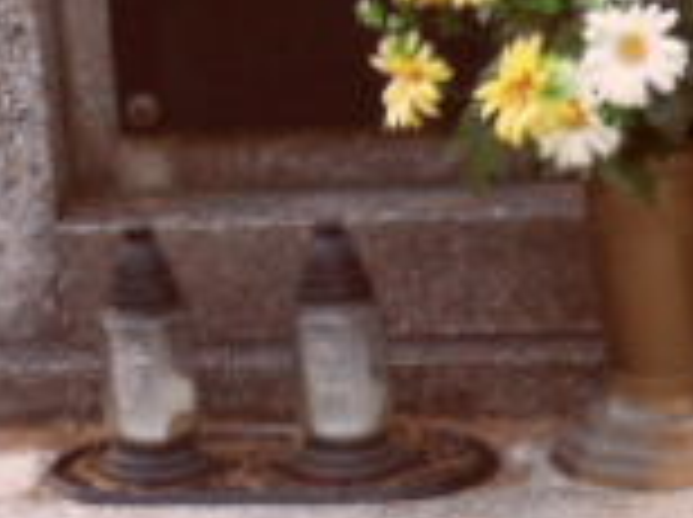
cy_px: 342
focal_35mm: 160
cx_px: 243
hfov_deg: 12.4
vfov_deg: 9.2
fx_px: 3198
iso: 100
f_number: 3.2
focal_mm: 3.9
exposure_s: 1/45
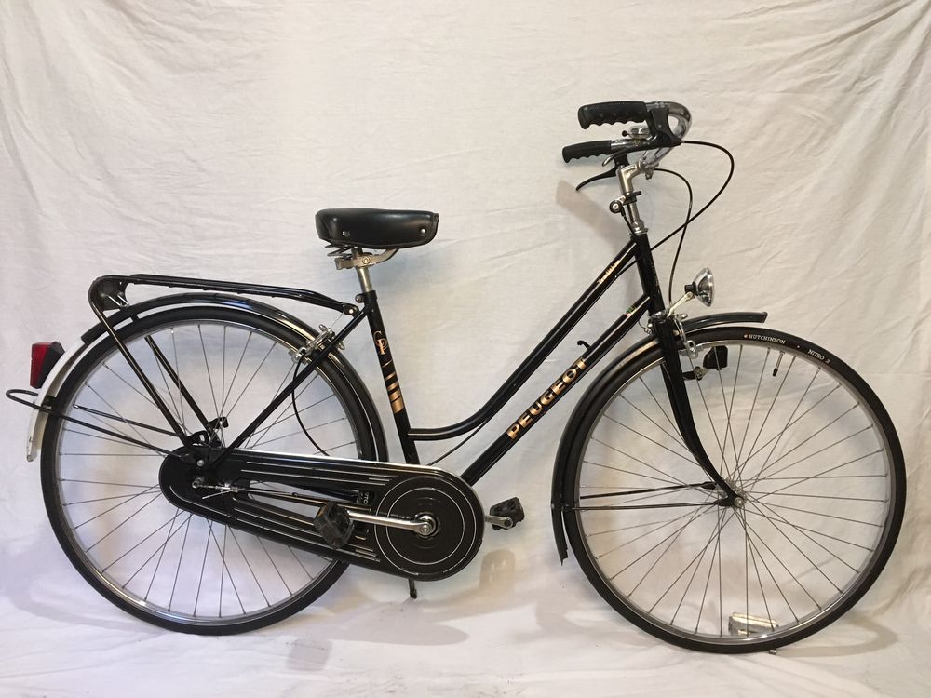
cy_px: 349
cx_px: 466
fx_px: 780
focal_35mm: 29
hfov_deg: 61.7
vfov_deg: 48.2
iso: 160
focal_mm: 4.15
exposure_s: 1/33
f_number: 2.2
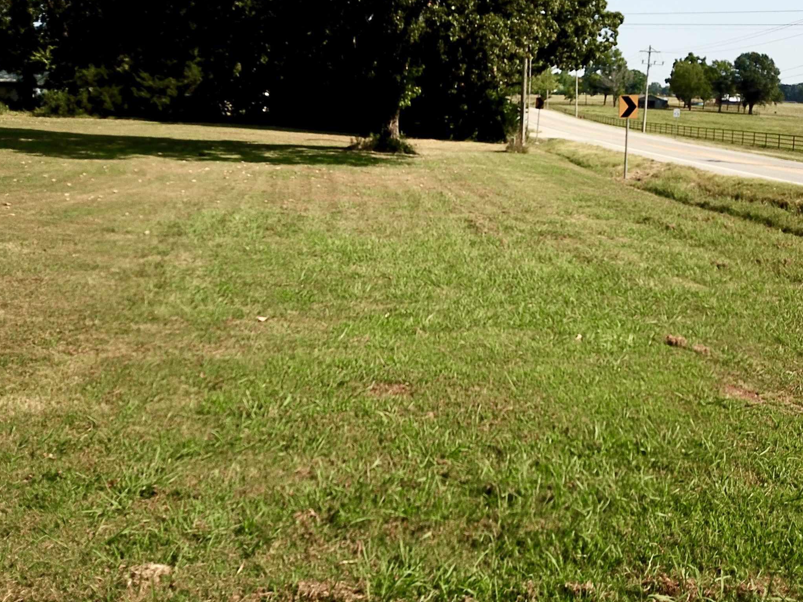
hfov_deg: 47.8
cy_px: 208
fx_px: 905
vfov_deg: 36.5
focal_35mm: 39
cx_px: 427
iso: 100
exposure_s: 1/2008
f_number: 2.2
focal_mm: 4.73
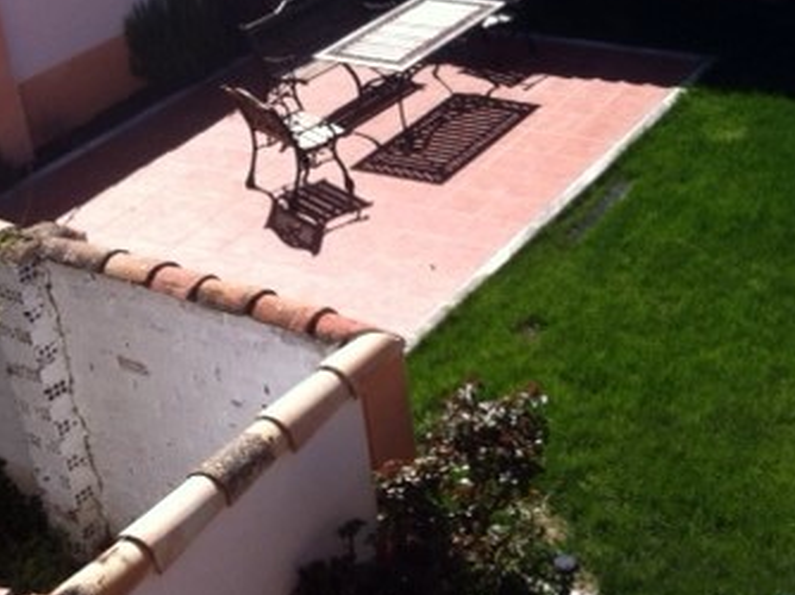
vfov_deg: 21.6
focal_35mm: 67
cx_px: 681
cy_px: 112
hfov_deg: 28.1
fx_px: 1538
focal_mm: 3.85
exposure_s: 1/1005
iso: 80
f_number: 2.8
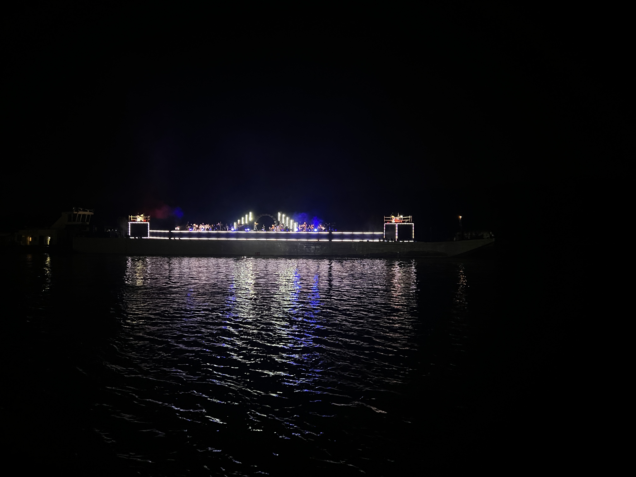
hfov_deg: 67.3
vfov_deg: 53.1
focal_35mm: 26
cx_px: 318
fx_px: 478
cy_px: 238
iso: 640
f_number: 1.5
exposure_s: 1/40
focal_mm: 5.7
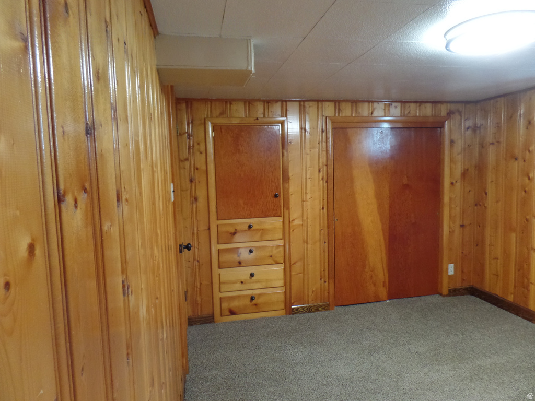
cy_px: 200
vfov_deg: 58.9
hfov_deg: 73.9
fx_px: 355
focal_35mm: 23
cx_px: 268
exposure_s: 1/15
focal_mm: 4.1
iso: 400
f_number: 2.8
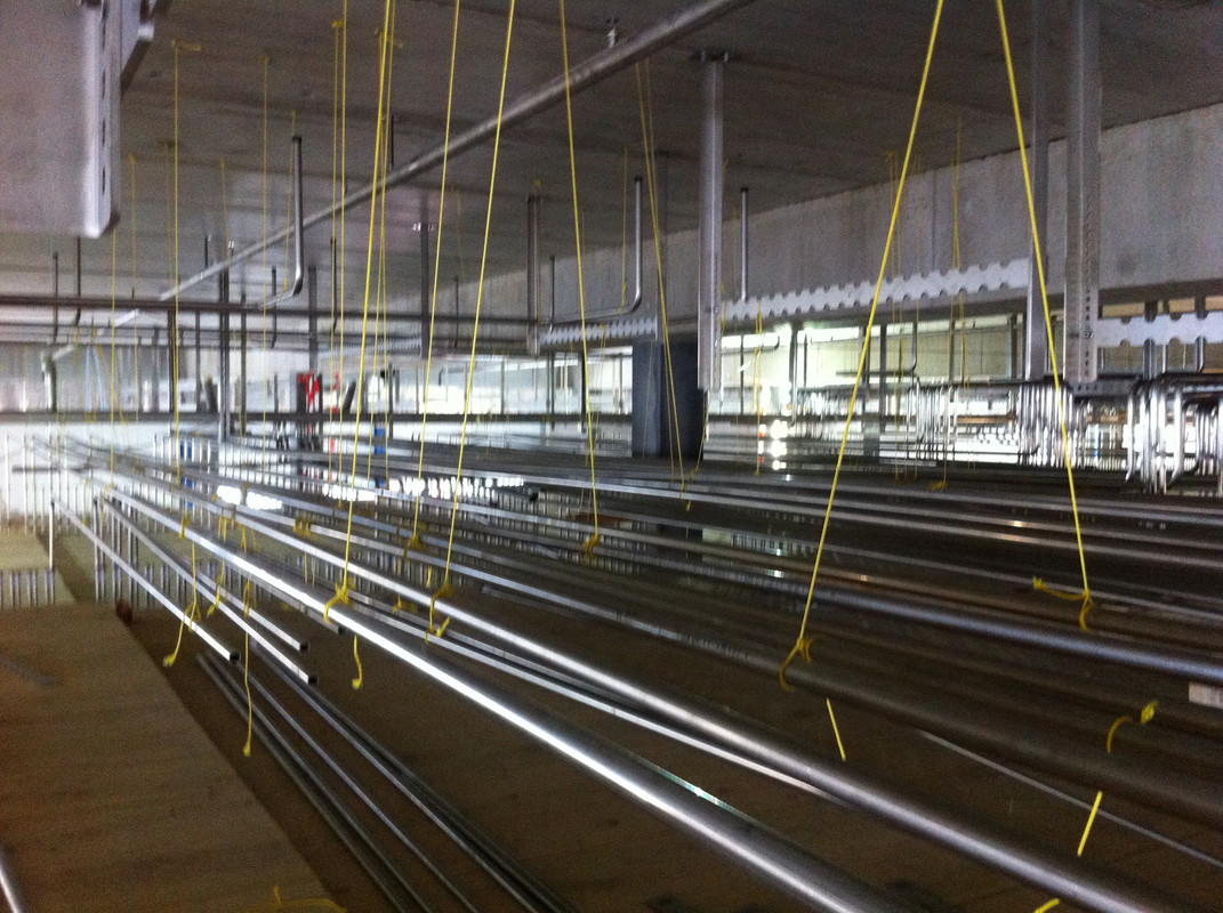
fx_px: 1235
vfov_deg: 40.6
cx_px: 612
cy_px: 456
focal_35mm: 35
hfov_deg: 52.7
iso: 400
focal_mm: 3.85
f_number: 2.8
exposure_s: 1/15
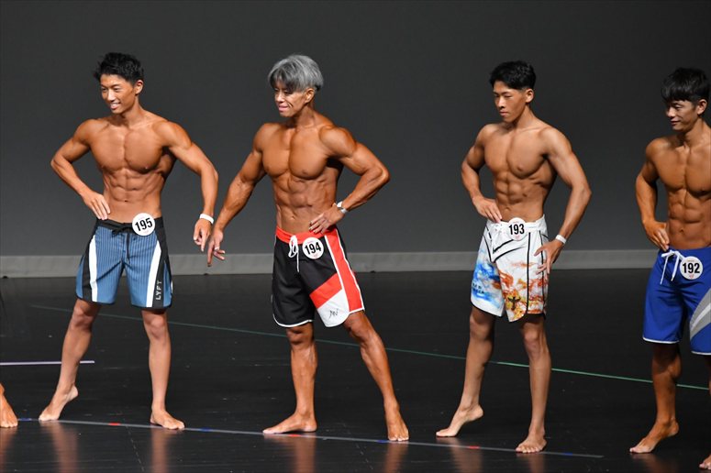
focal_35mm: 300
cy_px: 236
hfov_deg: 6.9
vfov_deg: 4.6
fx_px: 5922
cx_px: 356
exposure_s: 1/400
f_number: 5.6
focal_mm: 200
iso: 4000
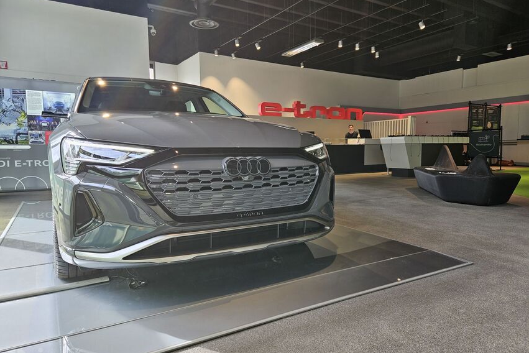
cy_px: 176
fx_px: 353
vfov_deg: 53.2
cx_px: 265
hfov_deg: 73.7
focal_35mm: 24
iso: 25
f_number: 1.8
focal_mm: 5.4
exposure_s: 1/54
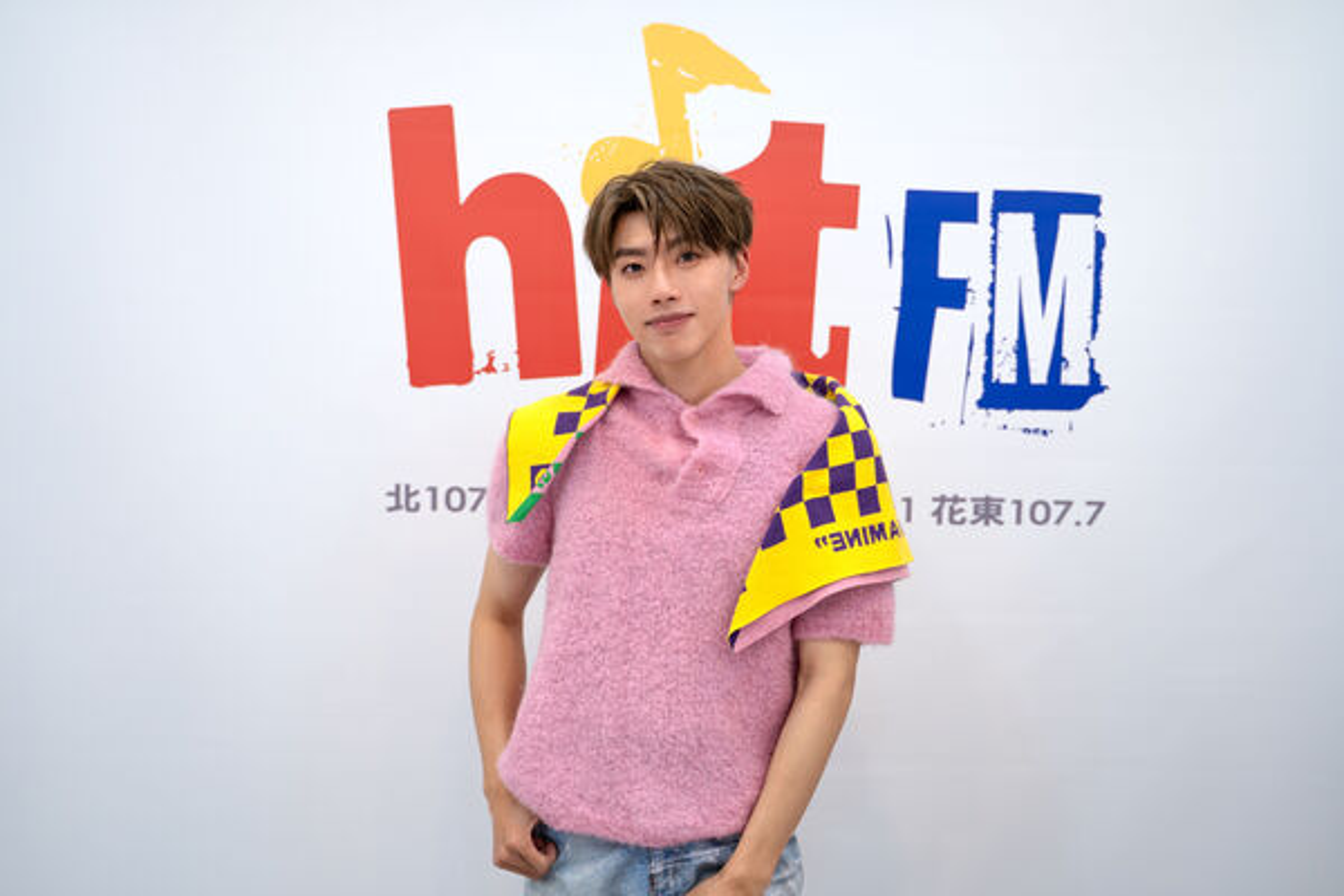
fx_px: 1381
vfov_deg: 35.9
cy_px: 448
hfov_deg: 51.9
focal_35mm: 37
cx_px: 672
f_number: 2.8
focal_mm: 37
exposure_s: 1/200
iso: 200
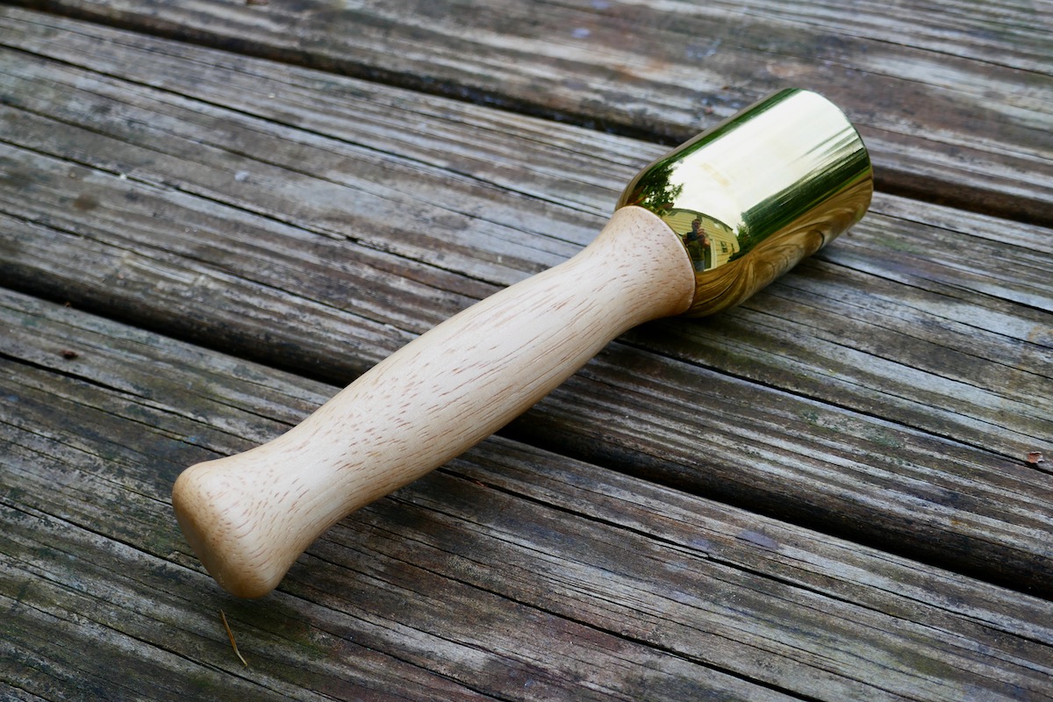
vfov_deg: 33.4
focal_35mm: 40
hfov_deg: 48.5
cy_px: 351
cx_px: 526
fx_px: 1170
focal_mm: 14.5
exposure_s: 1/200
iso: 125
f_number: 3.7
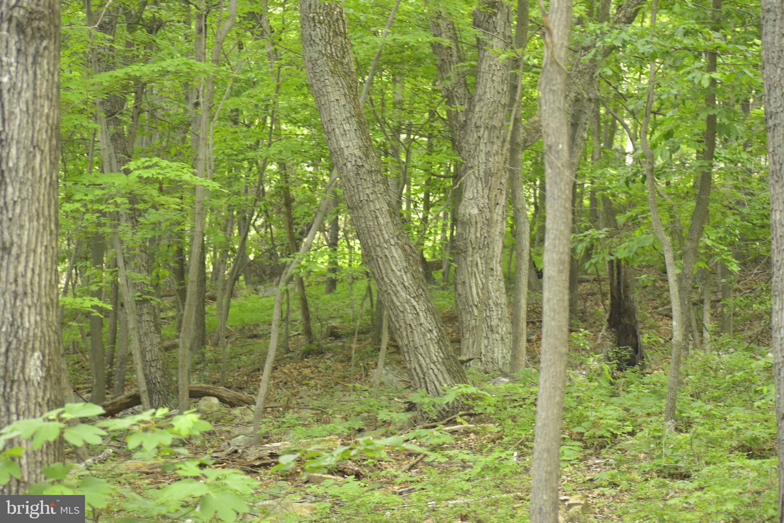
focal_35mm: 112
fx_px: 2450
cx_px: 392
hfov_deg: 18.2
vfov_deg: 12.2
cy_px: 262
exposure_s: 1/125
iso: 1250
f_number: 4.8
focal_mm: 75
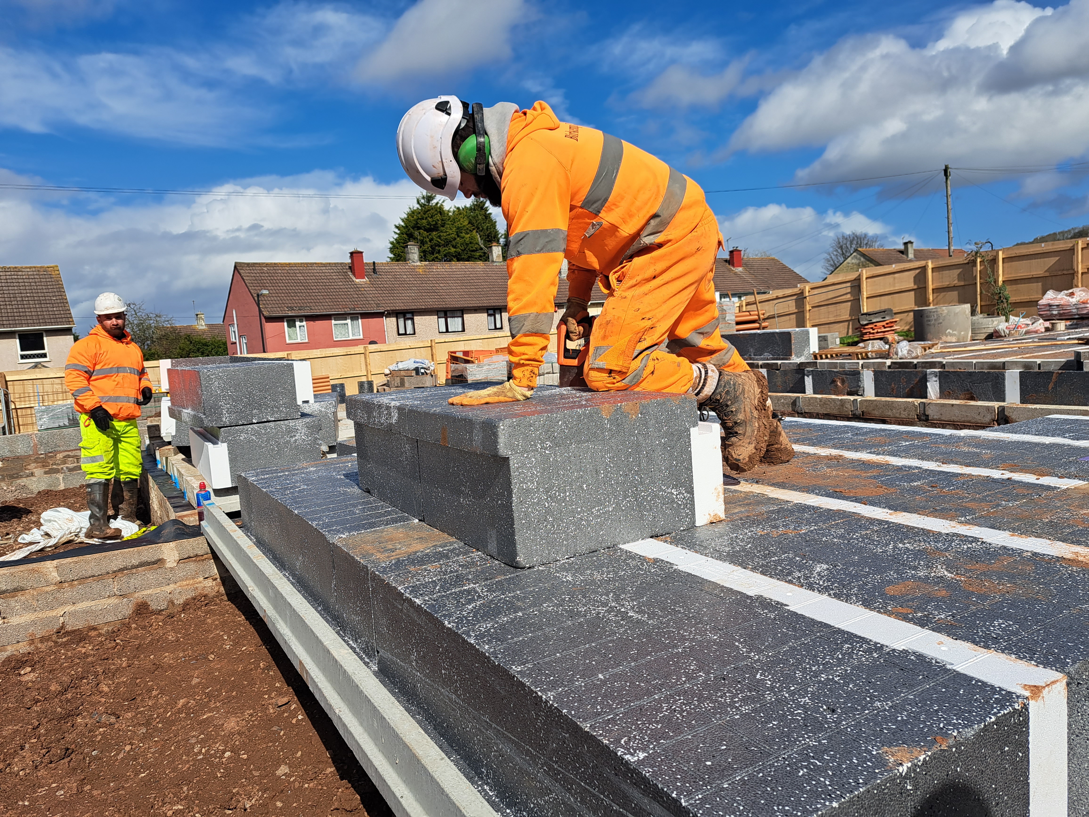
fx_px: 755
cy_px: 408
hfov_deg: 71.6
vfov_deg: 56.8
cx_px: 544
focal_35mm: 24
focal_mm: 5.23
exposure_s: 1/2179
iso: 50
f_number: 1.8
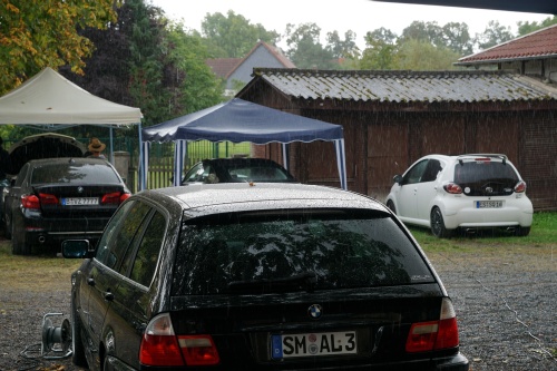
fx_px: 1160
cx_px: 278
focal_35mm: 75
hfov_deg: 27.0
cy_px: 186
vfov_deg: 18.2
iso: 160
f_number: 5.6
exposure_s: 1/125
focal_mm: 50
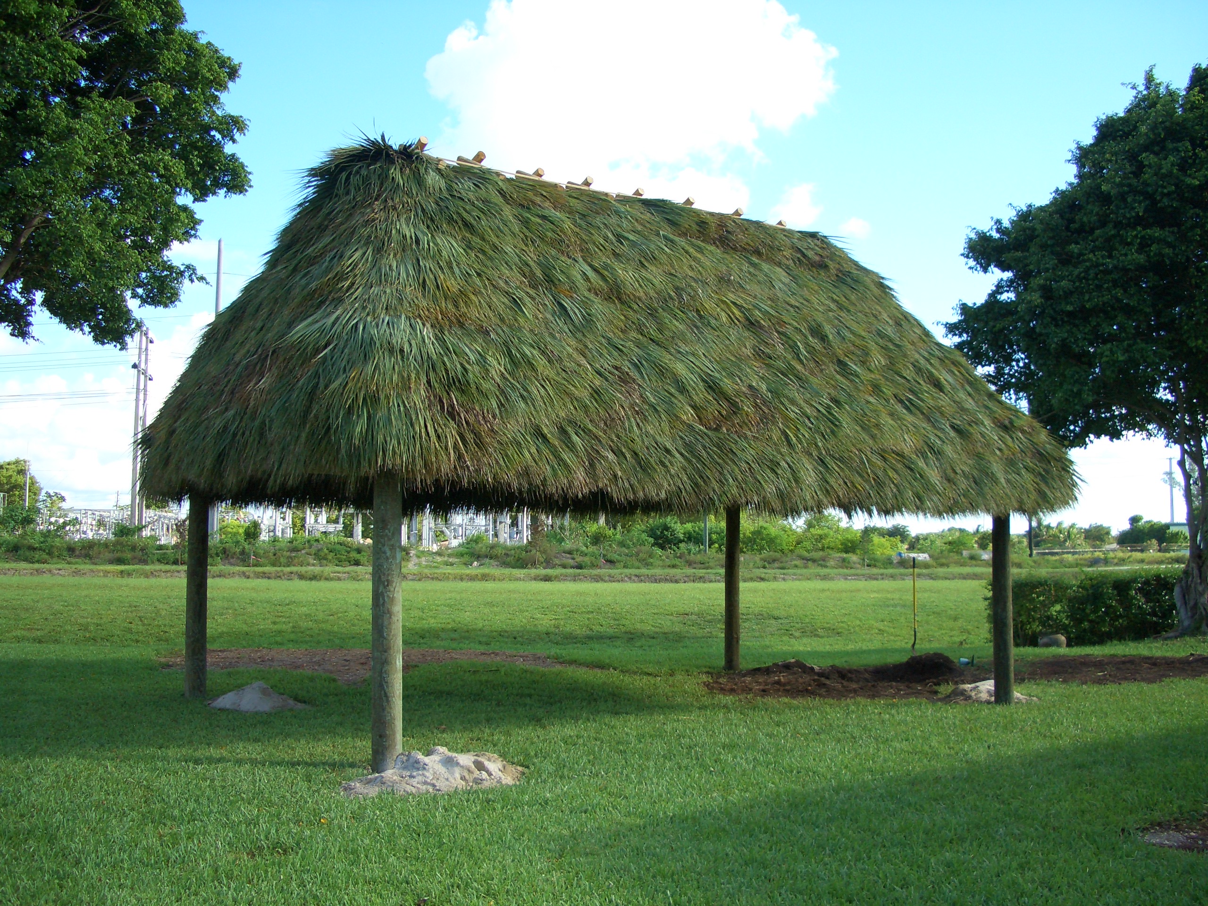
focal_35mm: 35
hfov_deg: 52.6
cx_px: 604
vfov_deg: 40.7
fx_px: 1221
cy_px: 453
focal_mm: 5.8
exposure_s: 1/400
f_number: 2.6
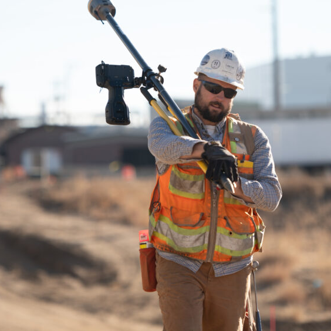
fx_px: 2337
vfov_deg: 8.1
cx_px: 175
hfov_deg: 8.1
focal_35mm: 216
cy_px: 143
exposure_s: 1/1000
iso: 100
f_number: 2.8
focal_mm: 140
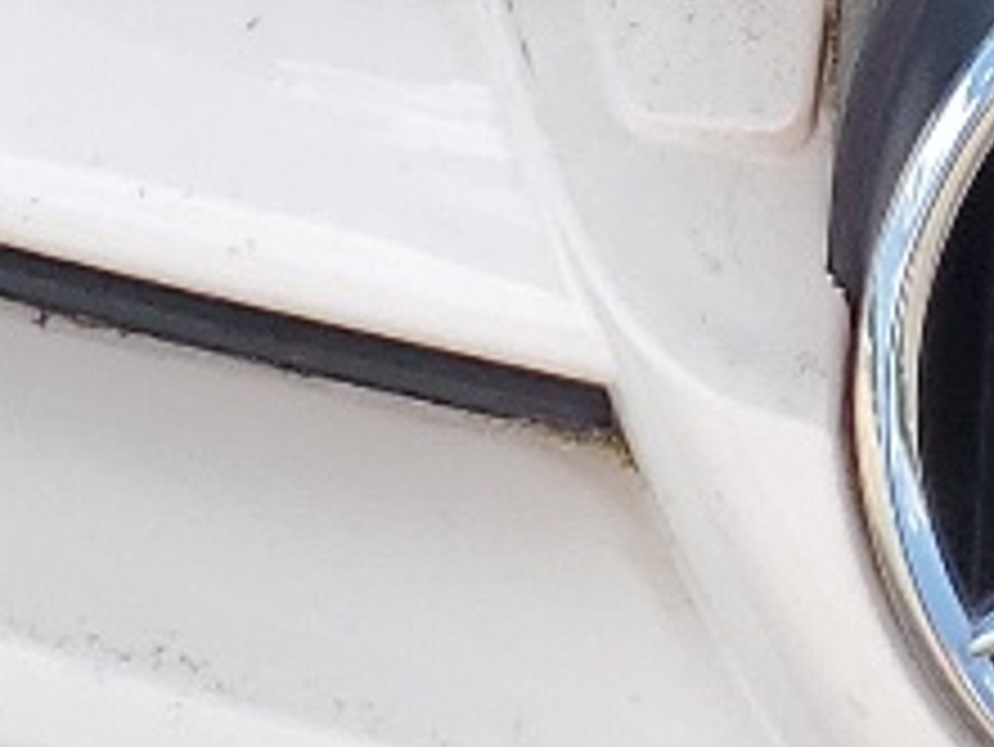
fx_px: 5401
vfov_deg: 7.2
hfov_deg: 10.2
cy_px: -1350
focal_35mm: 188
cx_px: 1484
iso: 50
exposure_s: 1/1111
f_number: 1.5
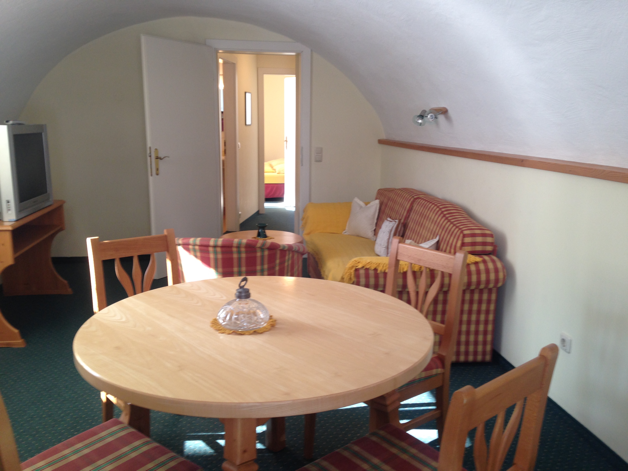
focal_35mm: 33
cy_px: 236
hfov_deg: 55.4
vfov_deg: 42.9
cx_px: 314
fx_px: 599
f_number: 2.4
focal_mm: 4.12
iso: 50
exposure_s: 1/20
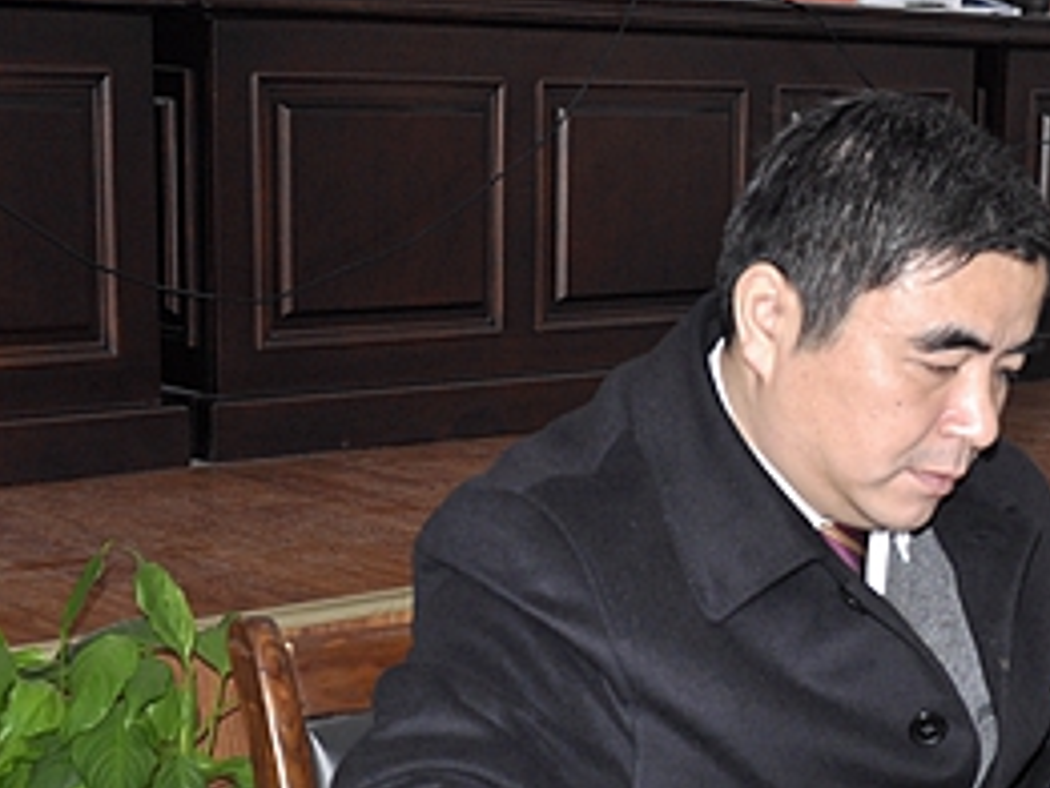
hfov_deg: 22.0
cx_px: 1082
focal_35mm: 85
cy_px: 565
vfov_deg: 17.3
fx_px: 2579
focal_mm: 22
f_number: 3.8
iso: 400
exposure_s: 1/60
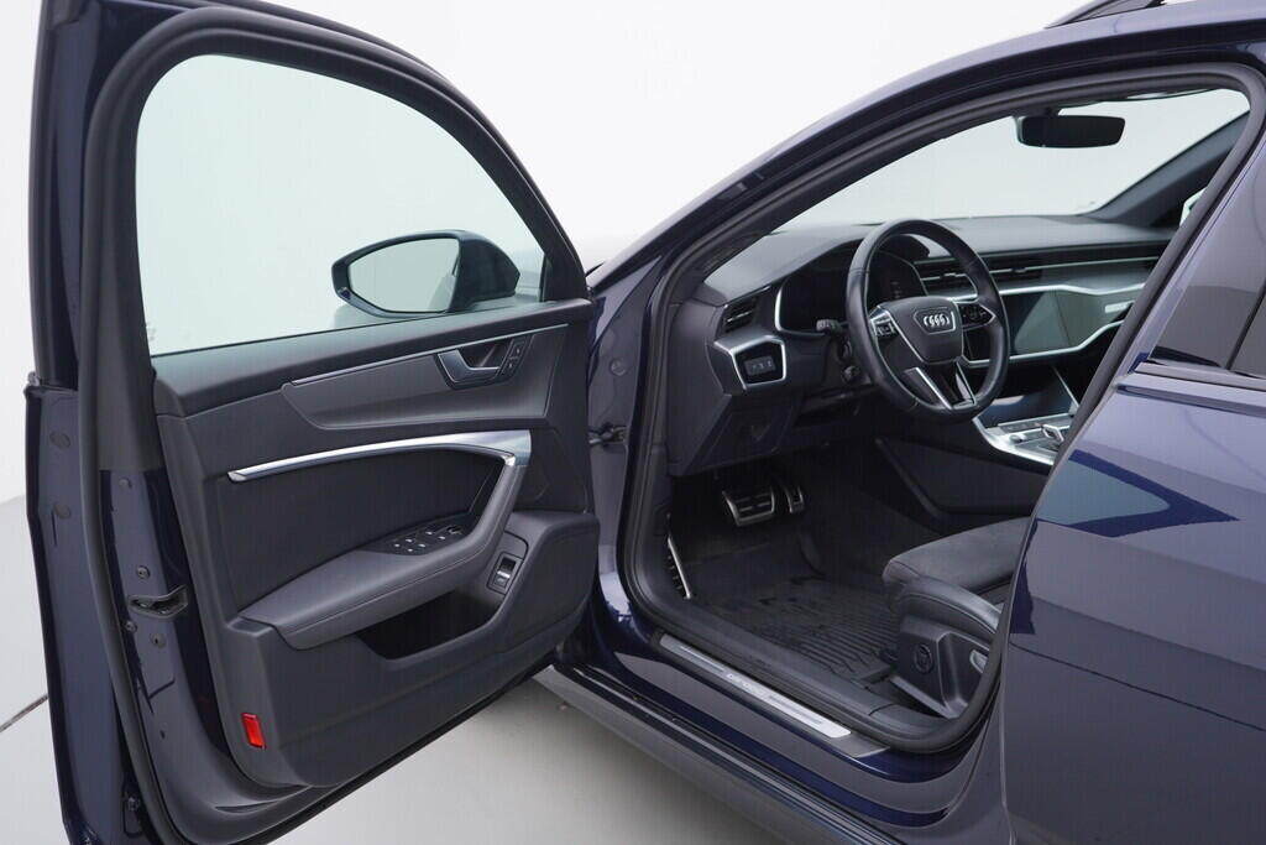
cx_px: 633
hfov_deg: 53.1
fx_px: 1266
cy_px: 422
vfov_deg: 36.9
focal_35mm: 36
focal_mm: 24
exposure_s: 1/60
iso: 125
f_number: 3.5
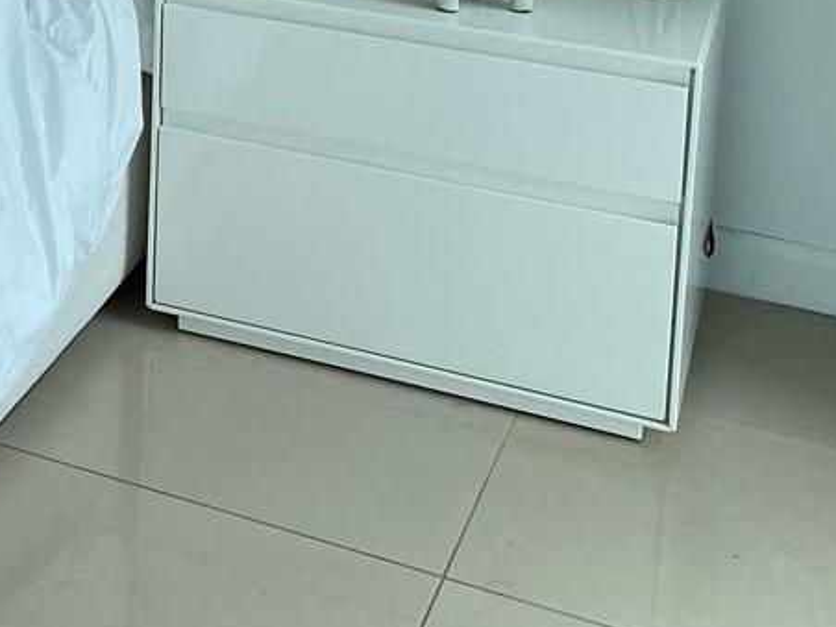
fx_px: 2222
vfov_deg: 14.6
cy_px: -396
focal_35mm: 92
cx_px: -503
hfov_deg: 18.3
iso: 32
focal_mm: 4.25
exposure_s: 1/395
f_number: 1.8
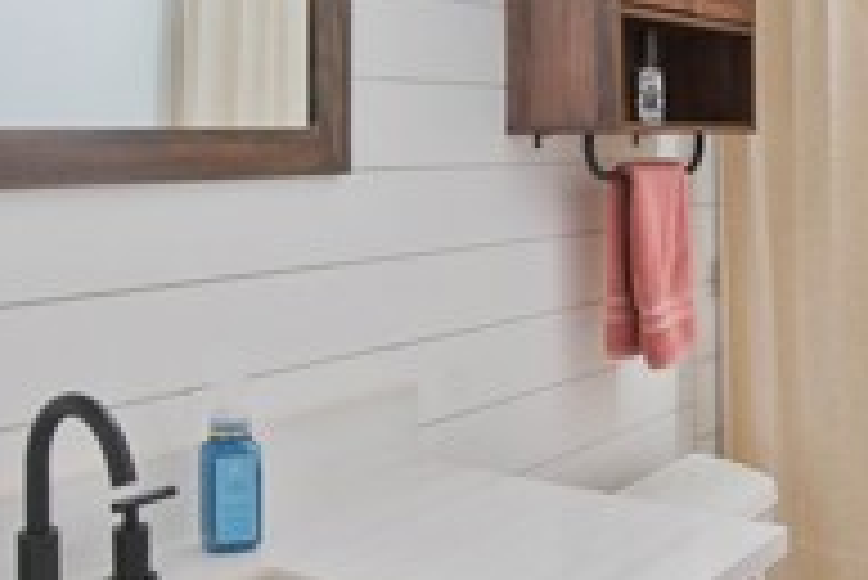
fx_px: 1279
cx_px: 562
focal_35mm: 53
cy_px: 115
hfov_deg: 37.2
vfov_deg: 25.1
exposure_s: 1/320
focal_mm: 16
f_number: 6.3
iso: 400
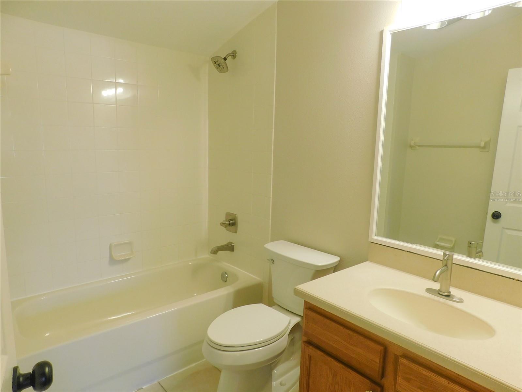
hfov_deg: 73.9
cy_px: 196
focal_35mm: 23
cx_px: 261
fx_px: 347
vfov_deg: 58.9
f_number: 3
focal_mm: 4
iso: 125
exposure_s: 1/30
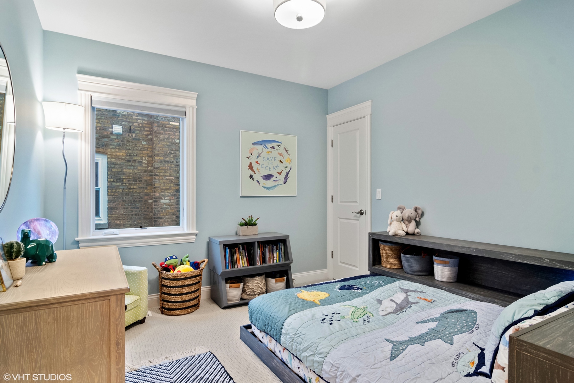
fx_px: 287
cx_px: 287
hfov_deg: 90.0
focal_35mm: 18
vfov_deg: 67.4
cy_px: 192
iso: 200
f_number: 8
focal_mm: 12
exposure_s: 1/2
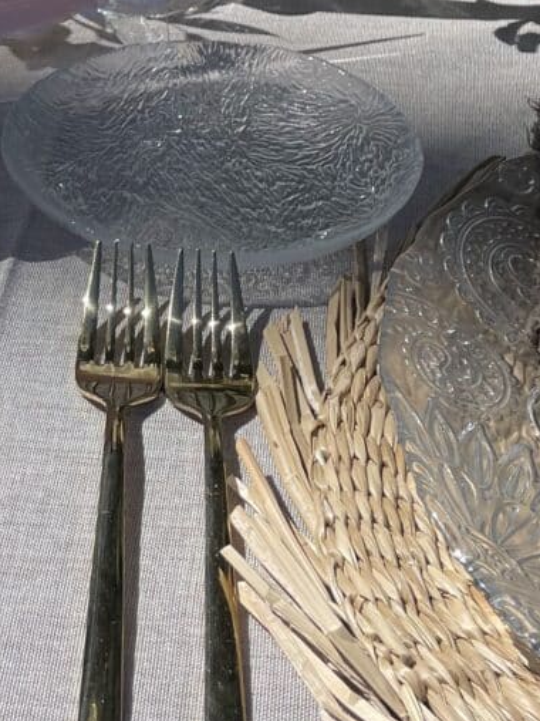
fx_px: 1706
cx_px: -107
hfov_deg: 17.2
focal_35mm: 82
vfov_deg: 22.9
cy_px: 11
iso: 32
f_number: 1.6
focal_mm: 4.2
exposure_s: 1/5556
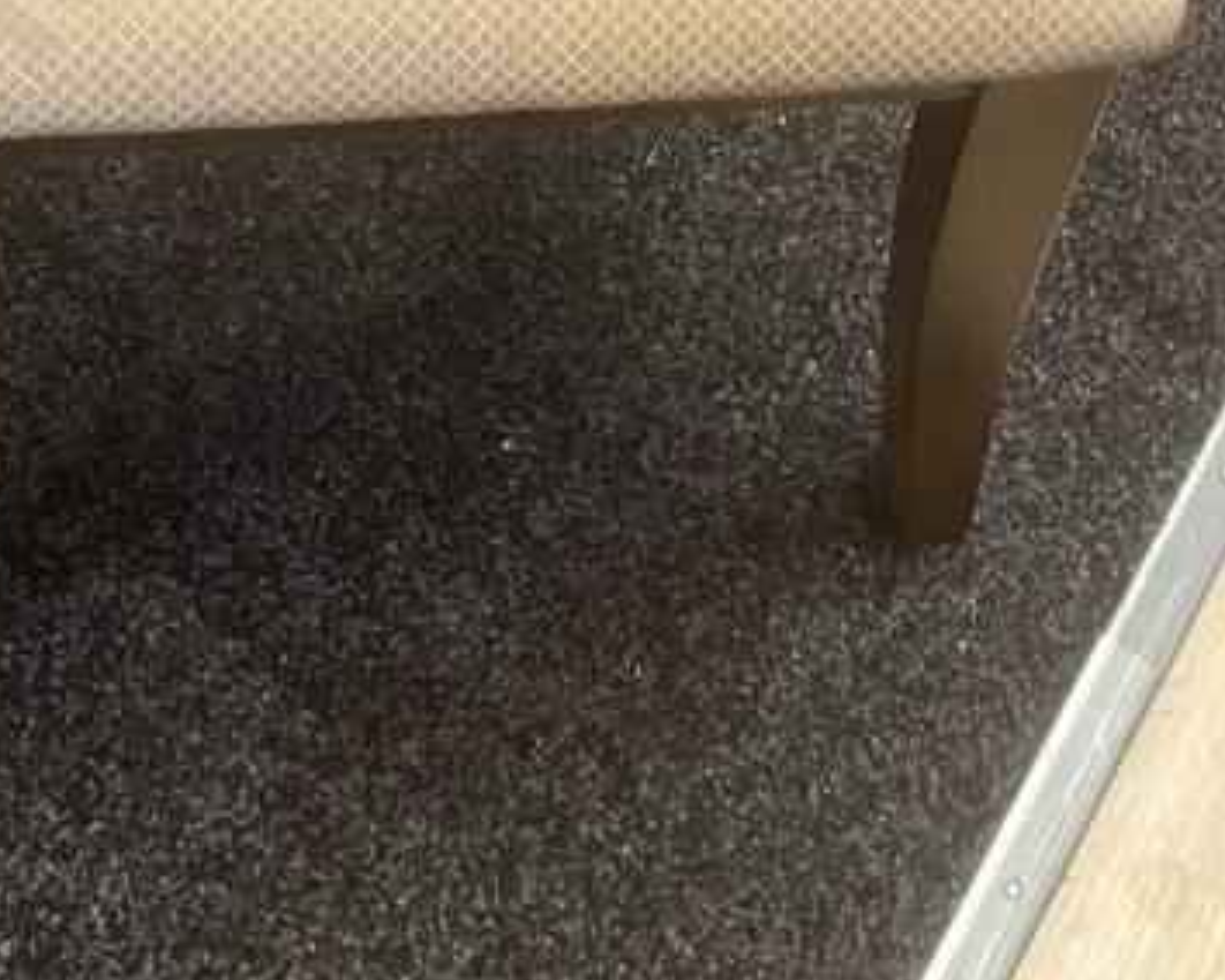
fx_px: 2863
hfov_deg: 24.1
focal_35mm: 79
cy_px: -731
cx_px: 564
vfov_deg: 16.5
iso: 250
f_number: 1.8
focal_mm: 3.99
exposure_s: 1/50
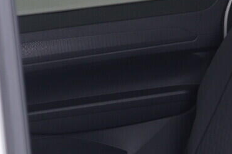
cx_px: 259
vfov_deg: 9.8
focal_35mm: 138
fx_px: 889
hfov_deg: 14.5
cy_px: 193
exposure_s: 1/40
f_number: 2.8
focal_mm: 24
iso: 200
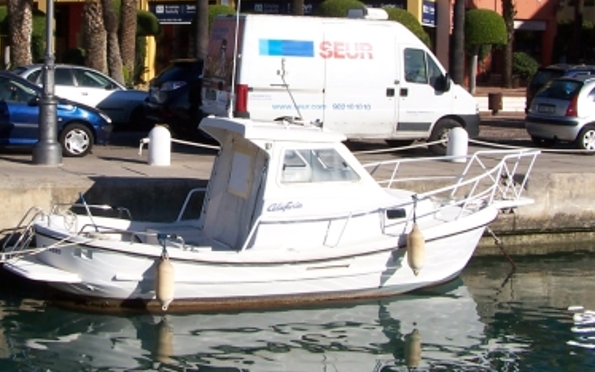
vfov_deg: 18.7
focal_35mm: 69
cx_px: 183
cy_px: 70
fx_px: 1119
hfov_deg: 29.5
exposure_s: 1/500
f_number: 5.6
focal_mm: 6.3
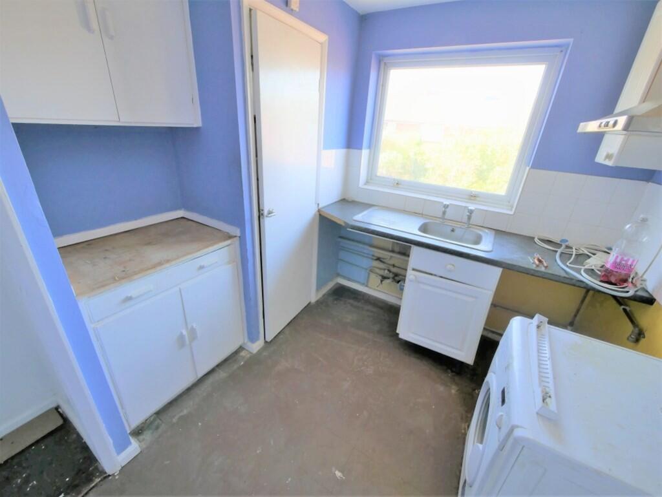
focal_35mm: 14
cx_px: 331
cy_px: 248
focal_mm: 7
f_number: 4
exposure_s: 1/60
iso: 250
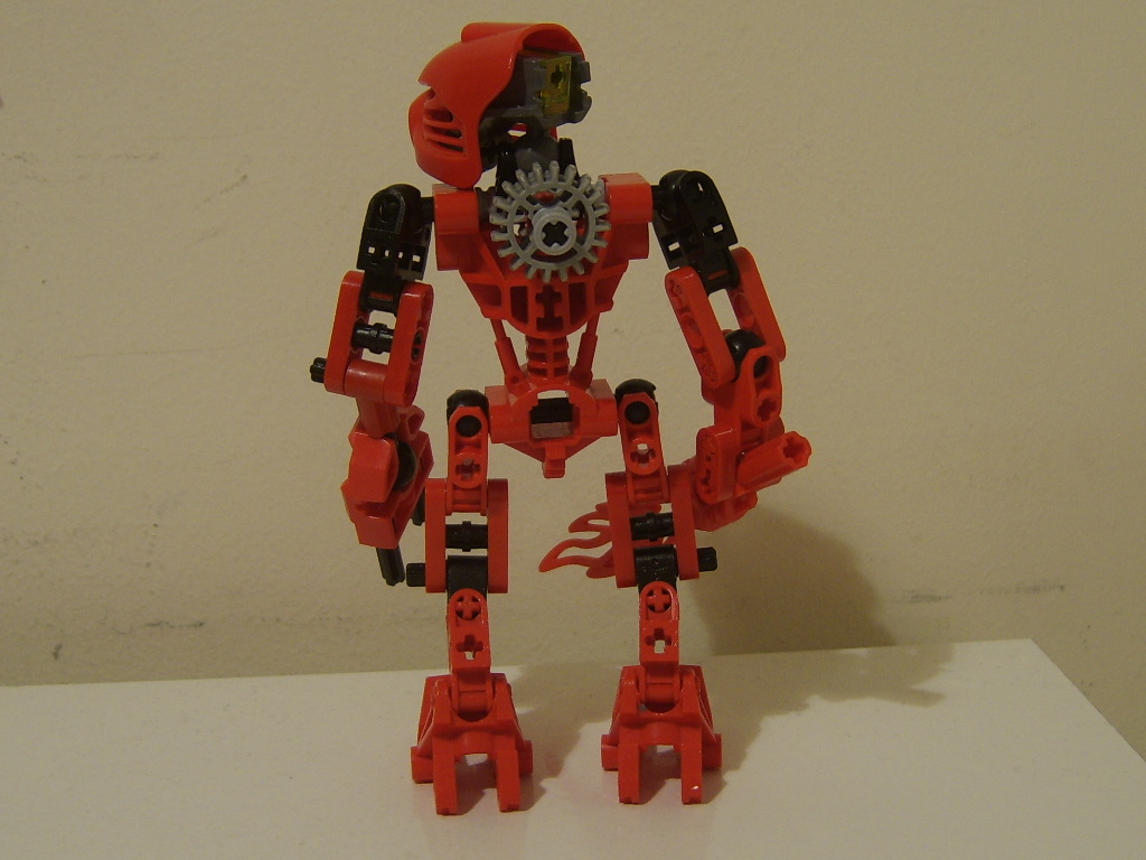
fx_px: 1026
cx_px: 573
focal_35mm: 31
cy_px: 430
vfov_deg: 45.4
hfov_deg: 58.4
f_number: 2.7
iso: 71
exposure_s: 1/4
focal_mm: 8.13
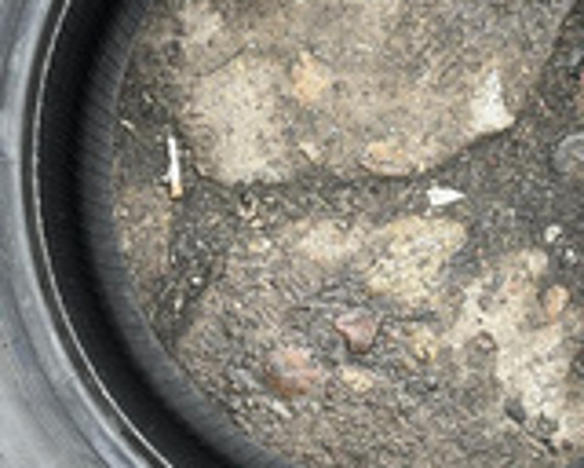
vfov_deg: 23.0
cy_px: 154
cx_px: 383
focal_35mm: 66
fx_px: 1141
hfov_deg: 28.6
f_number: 1.78
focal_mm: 6.86
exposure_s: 1/94
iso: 200
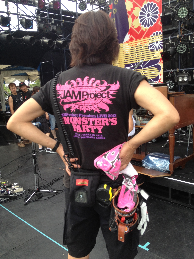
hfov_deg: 40.7
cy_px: 130
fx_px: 262
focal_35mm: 35
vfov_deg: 52.6
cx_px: 97
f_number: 2.4
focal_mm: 4.28
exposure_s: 1/226
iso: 50
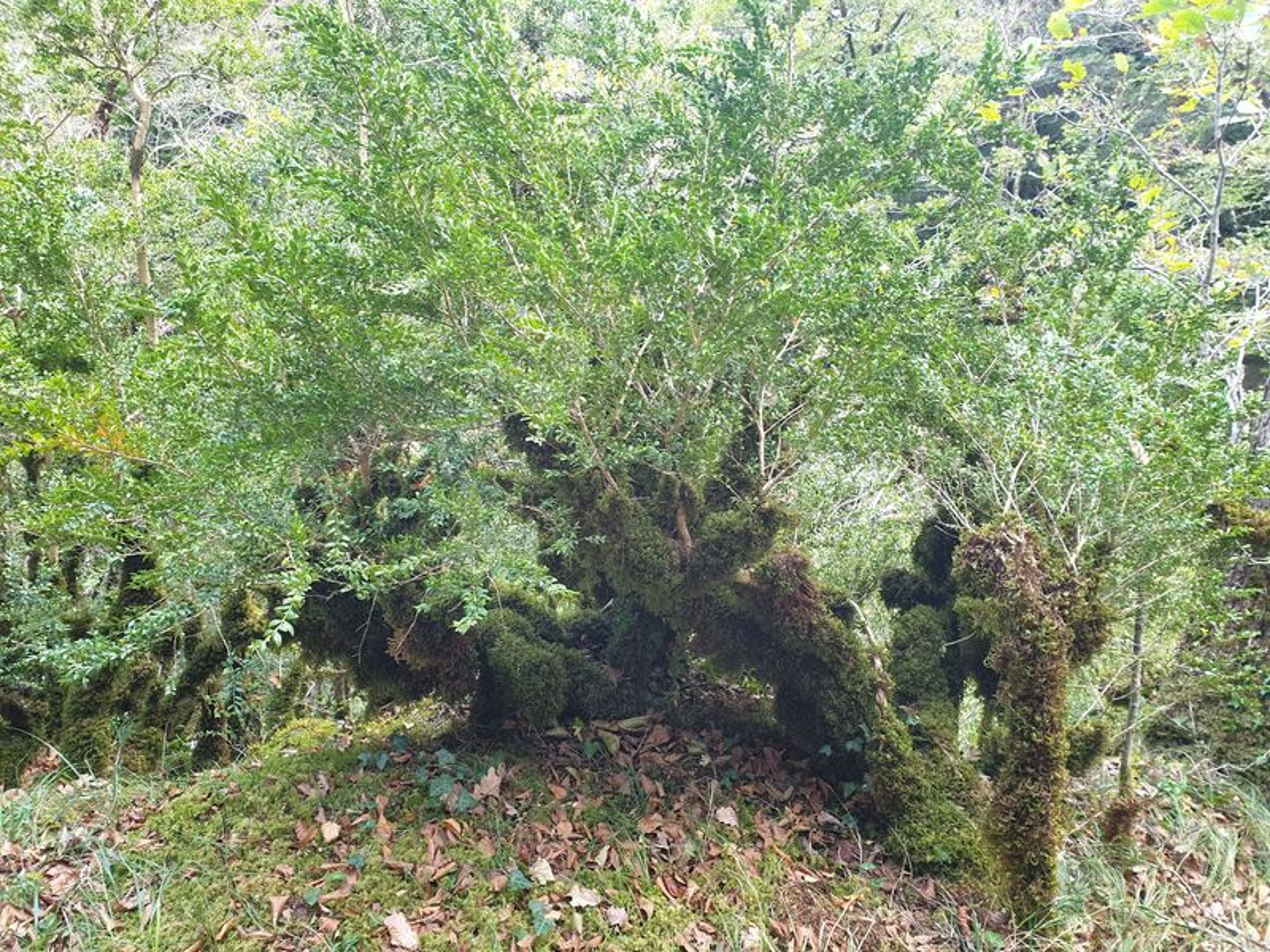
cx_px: 635
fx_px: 954
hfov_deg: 67.3
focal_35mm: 26
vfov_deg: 53.1
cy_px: 476
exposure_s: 1/50
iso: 160
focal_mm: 4.3
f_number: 2.4
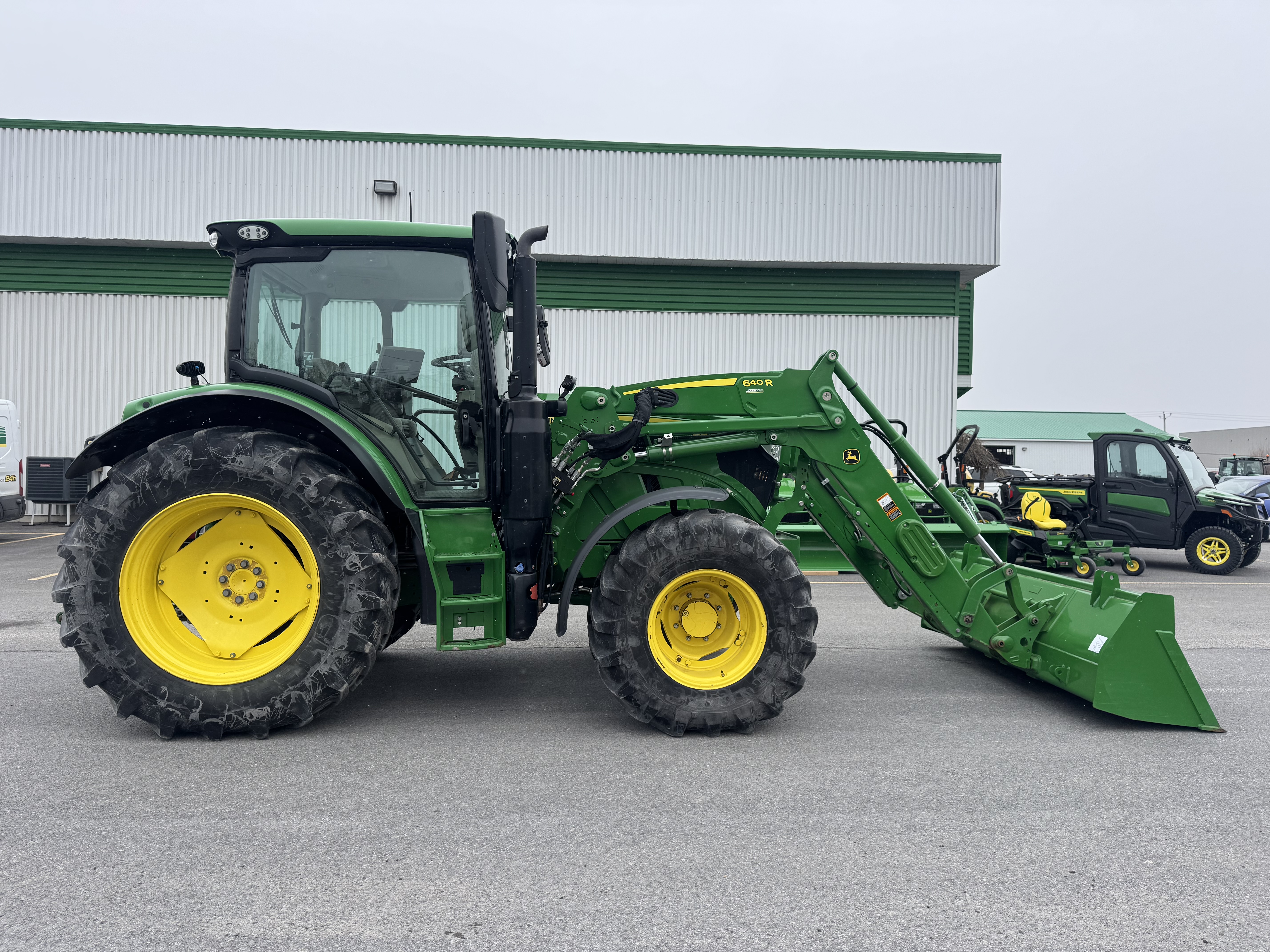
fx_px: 881
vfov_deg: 56.8
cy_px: 476
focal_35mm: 24
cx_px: 635
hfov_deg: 71.6
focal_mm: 6.76
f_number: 1.78
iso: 80
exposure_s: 1/2506
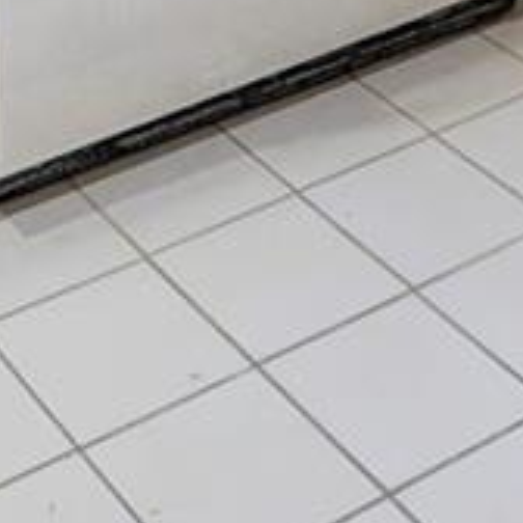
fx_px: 1795
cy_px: -1032
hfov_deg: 16.5
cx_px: 162
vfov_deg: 11.0
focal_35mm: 105
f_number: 8
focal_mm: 13
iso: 400
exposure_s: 1/10
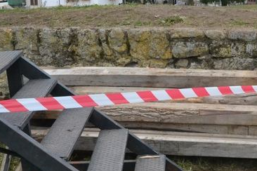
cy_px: 93
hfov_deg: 33.8
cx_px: 152
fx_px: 421
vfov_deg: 23.0
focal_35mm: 59
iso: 3200
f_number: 14
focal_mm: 18
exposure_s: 1/800
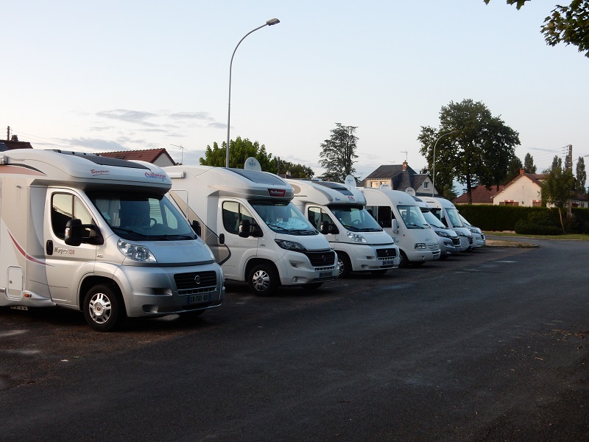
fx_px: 732
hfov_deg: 43.9
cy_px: 221
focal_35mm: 43
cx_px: 294
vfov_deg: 33.6
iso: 250
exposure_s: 1/30
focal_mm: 7.6
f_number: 4.2
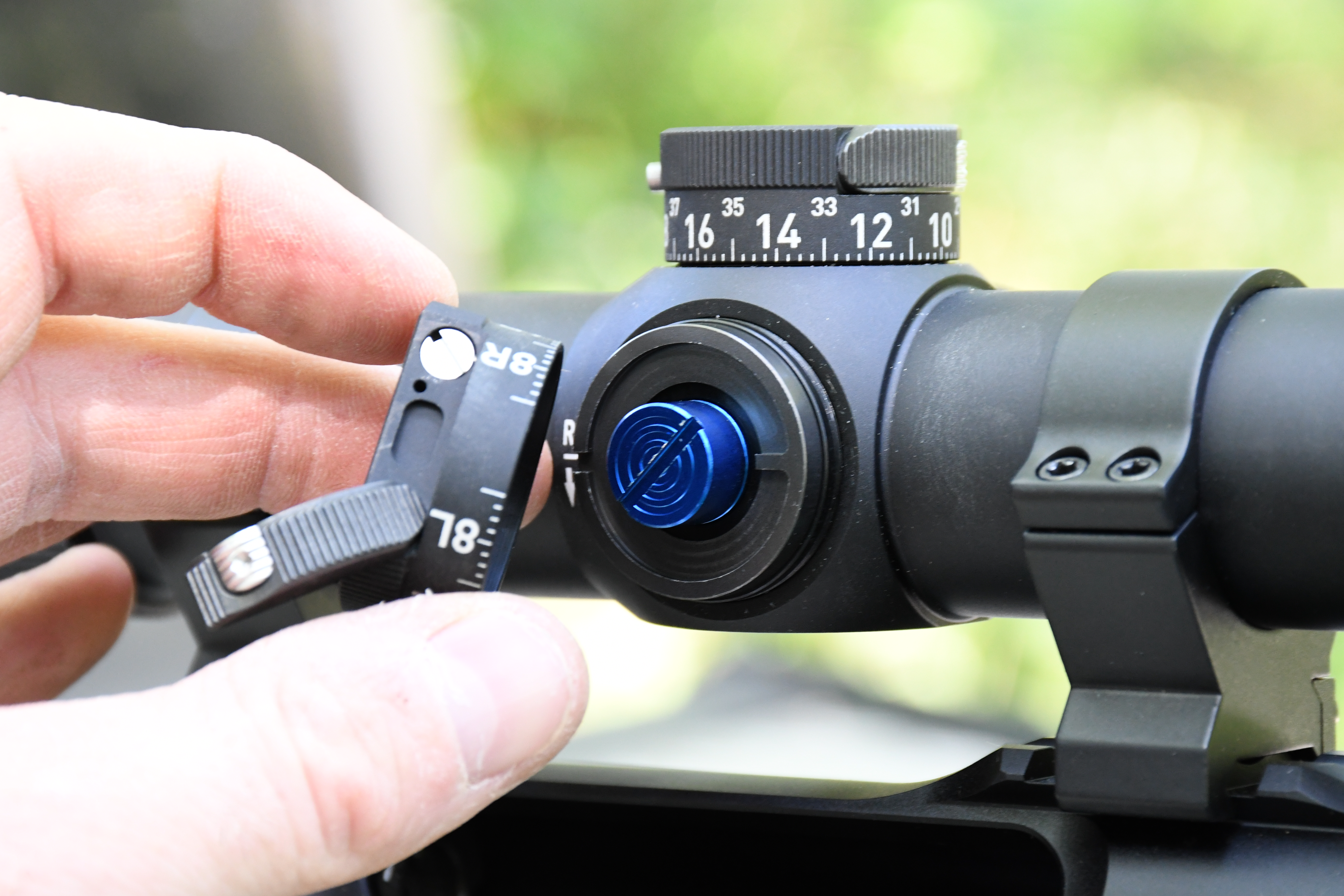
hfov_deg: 13.7
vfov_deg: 9.1
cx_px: 672
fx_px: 5600
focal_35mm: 150
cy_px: 448
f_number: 10
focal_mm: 100
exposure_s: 1/60
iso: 2000
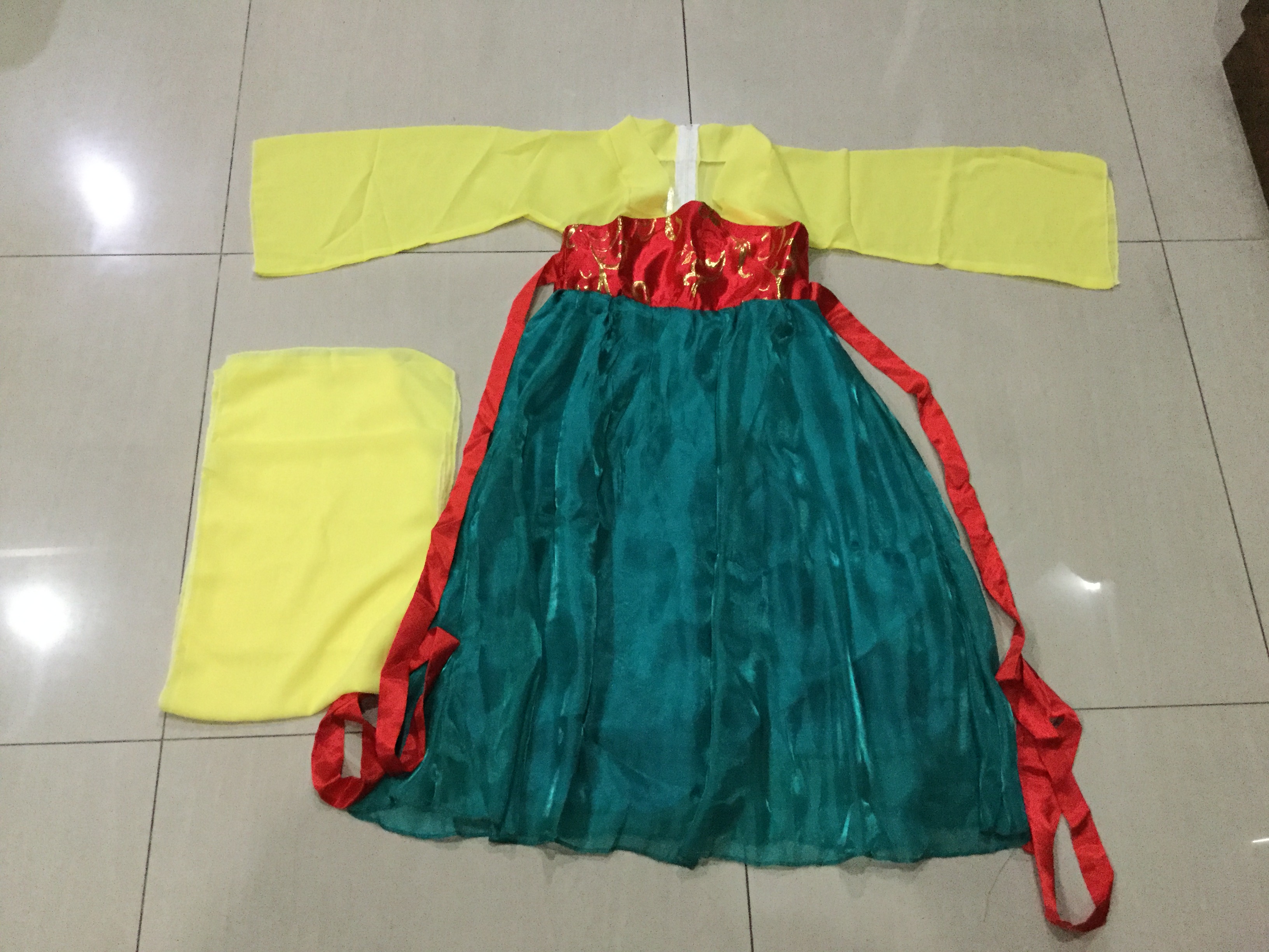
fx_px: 1136
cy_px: 476
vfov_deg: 45.4
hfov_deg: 58.4
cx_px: 634
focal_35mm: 31
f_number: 2.4
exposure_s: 1/17
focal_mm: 3.3
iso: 320
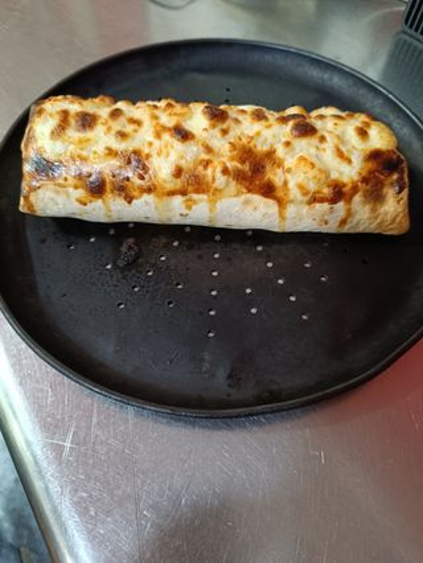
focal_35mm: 24
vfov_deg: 71.6
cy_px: 282
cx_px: 212
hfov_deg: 56.9
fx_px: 391
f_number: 1.88
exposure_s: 1/25
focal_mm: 5.59
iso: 838
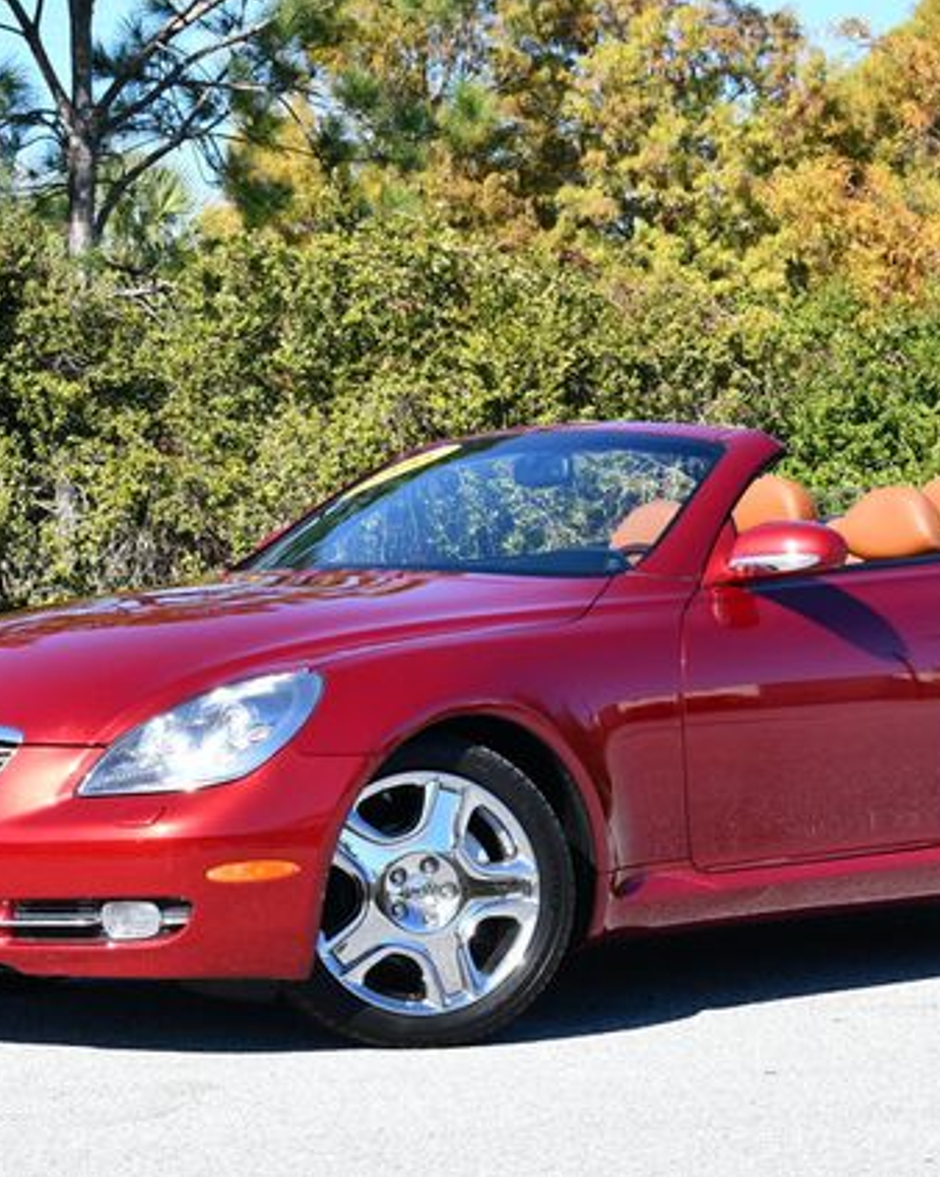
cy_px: 587
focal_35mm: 108
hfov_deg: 14.2
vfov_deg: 17.8
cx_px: 559
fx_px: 3758
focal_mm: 38
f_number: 8
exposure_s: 1/250
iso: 160
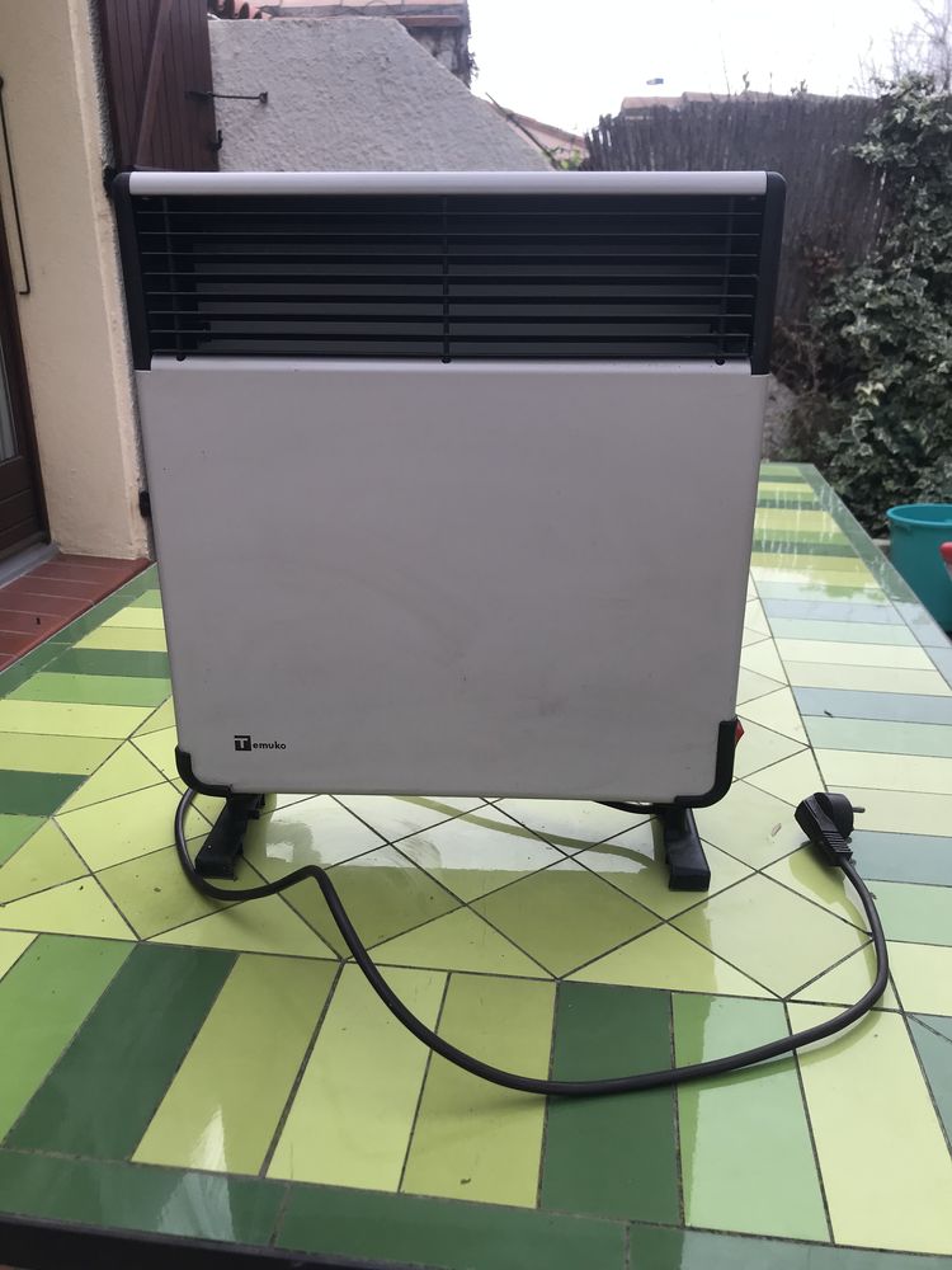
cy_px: 635
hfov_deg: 49.7
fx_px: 1027
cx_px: 476
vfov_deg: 63.4
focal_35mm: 28
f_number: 1.8
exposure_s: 1/289
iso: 20
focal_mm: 3.99
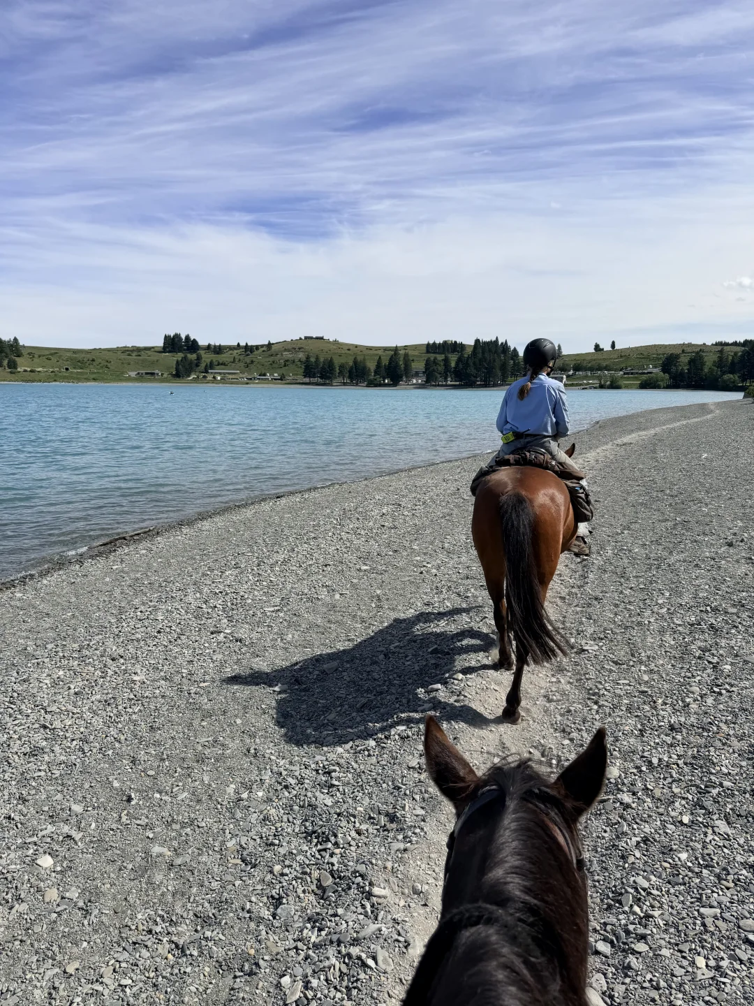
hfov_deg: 56.8
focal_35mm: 24
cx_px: 377
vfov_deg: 71.6
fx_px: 697
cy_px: 503
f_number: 1.78
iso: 80
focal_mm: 6.76
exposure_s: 1/8130
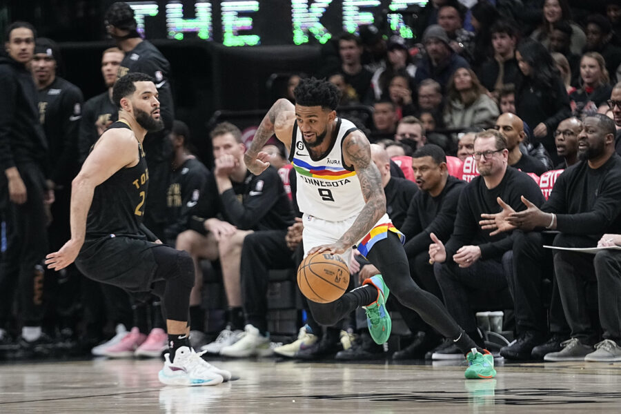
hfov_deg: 10.3
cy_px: 207
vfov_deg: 6.9
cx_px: 310
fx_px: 3450
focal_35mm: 200
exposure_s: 1/1500
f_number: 2.8
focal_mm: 200
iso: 3200
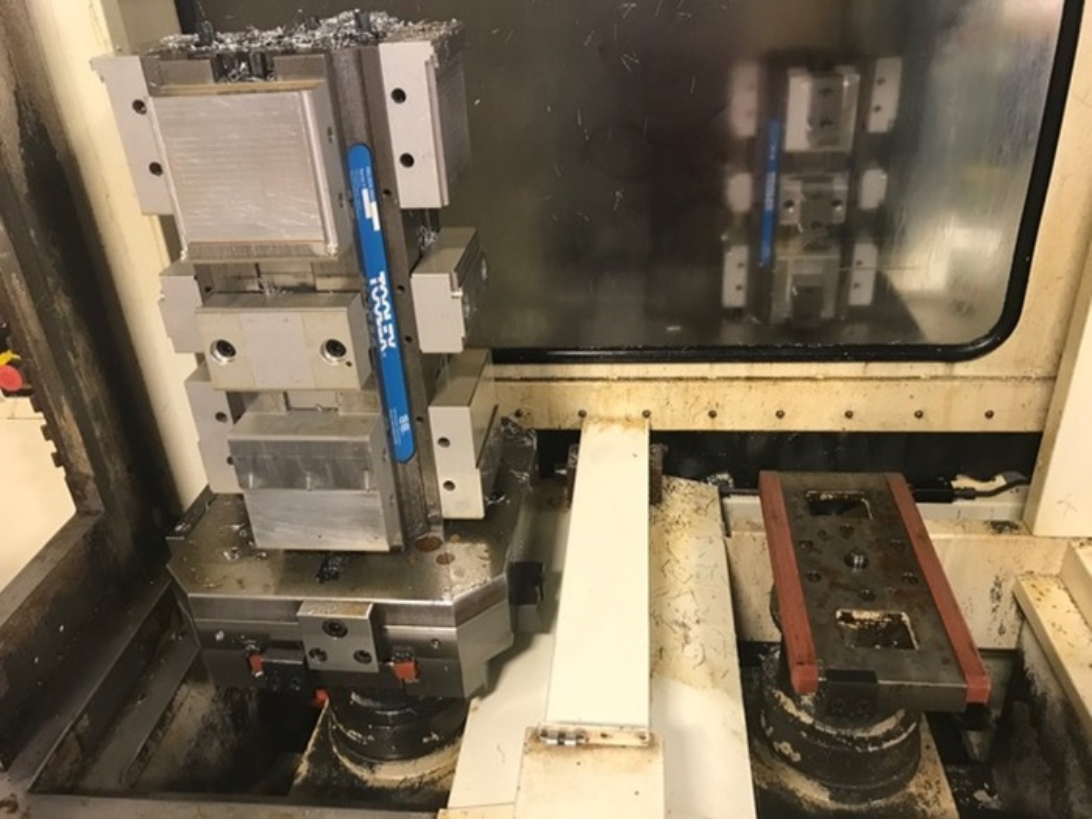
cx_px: 546
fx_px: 883
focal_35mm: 28
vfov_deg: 49.7
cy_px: 410
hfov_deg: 63.4
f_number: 1.8
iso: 50
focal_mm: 3.99
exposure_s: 1/15
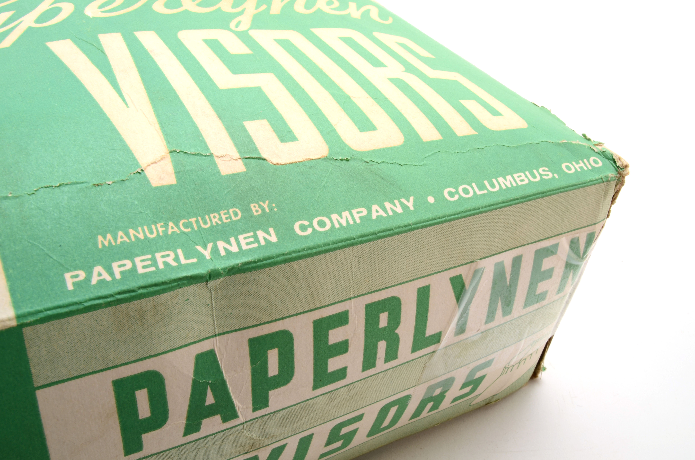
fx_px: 751
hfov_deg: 49.6
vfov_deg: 34.1
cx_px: 348
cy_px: 230
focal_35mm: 39
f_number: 22
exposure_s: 1/160
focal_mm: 26
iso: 100
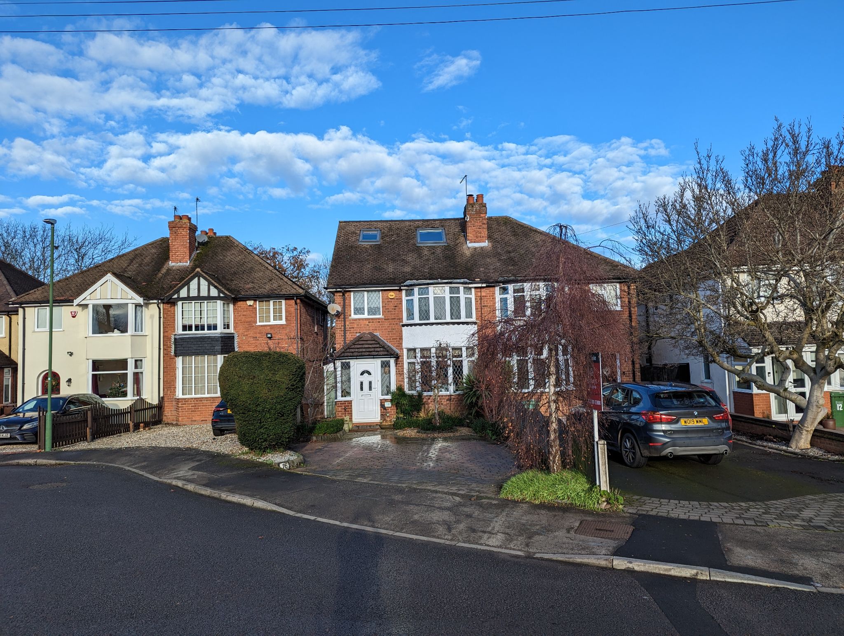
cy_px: 318
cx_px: 422
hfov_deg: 71.5
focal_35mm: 24
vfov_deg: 56.9
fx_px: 586
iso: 46
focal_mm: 6.81
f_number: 1.85
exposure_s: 1/1272
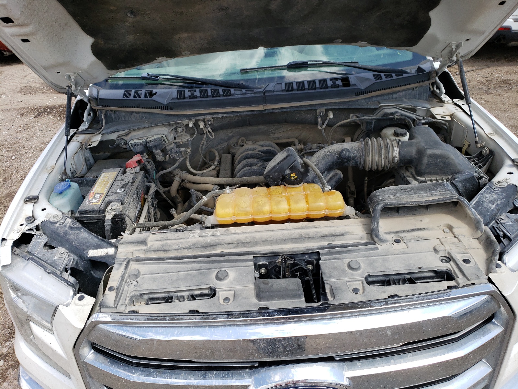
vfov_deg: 53.1
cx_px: 259
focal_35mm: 26
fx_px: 389
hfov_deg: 67.3
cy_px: 194
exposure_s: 1/1667
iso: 50
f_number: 1.5
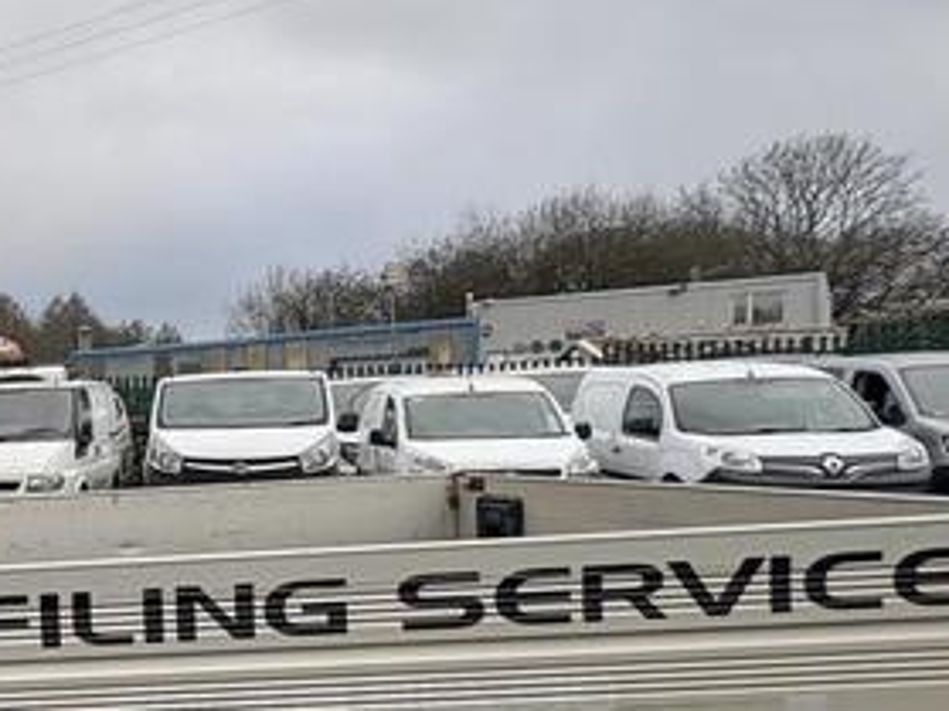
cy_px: 483
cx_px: -371
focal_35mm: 45
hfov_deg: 30.2
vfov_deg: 31.9
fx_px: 1233
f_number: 2.2
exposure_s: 1/210
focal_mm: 2.22
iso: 40
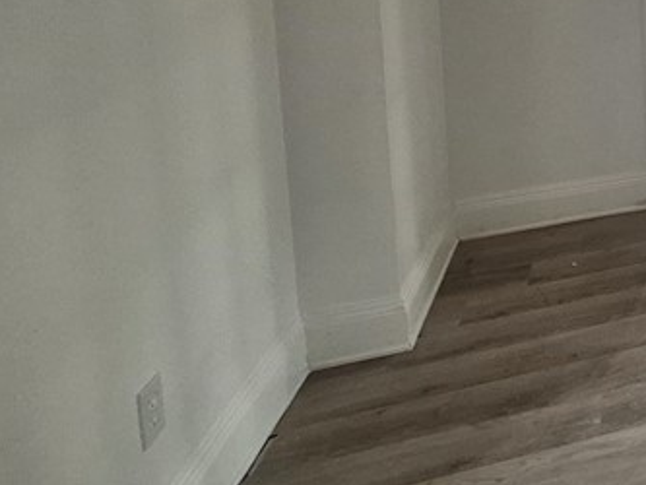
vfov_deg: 30.7
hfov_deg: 31.0
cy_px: -89
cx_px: 914
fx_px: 747
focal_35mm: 40
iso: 100
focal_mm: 1.74
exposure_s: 1/60
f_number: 2.2
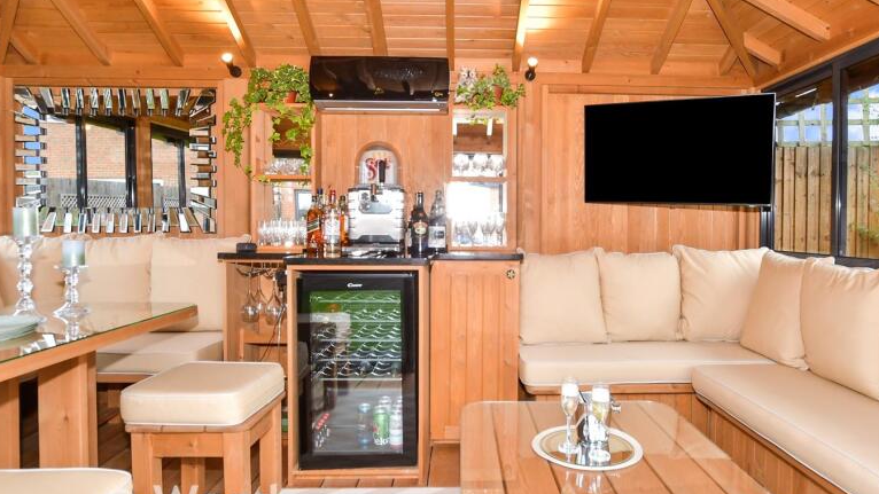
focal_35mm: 21
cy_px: 237
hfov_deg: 83.6
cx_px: 483
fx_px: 489
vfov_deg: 53.6
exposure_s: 1/15
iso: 320
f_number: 8
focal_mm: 10
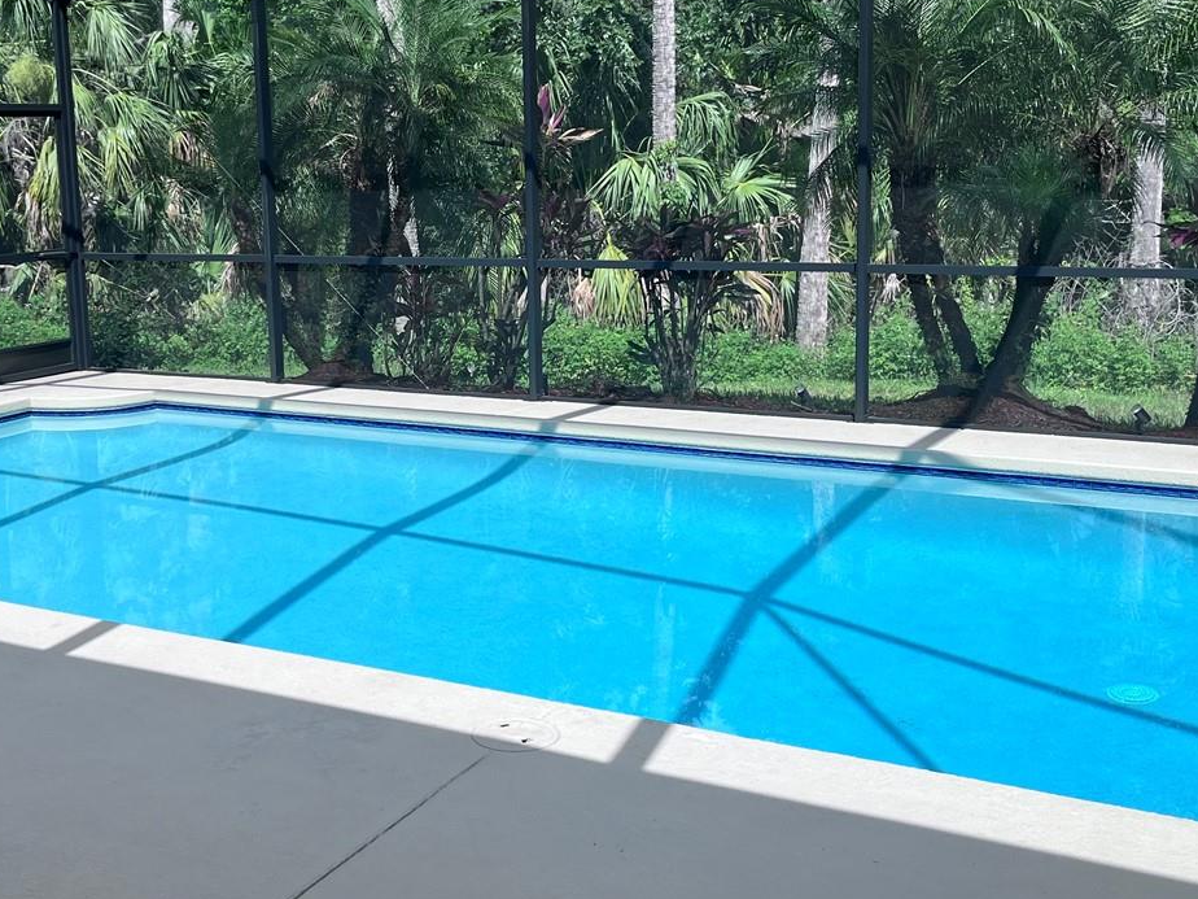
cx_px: 417
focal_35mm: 45
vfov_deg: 32.1
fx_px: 1557
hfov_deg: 41.6
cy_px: 365
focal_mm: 5.1
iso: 50
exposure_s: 1/2137
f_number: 1.6
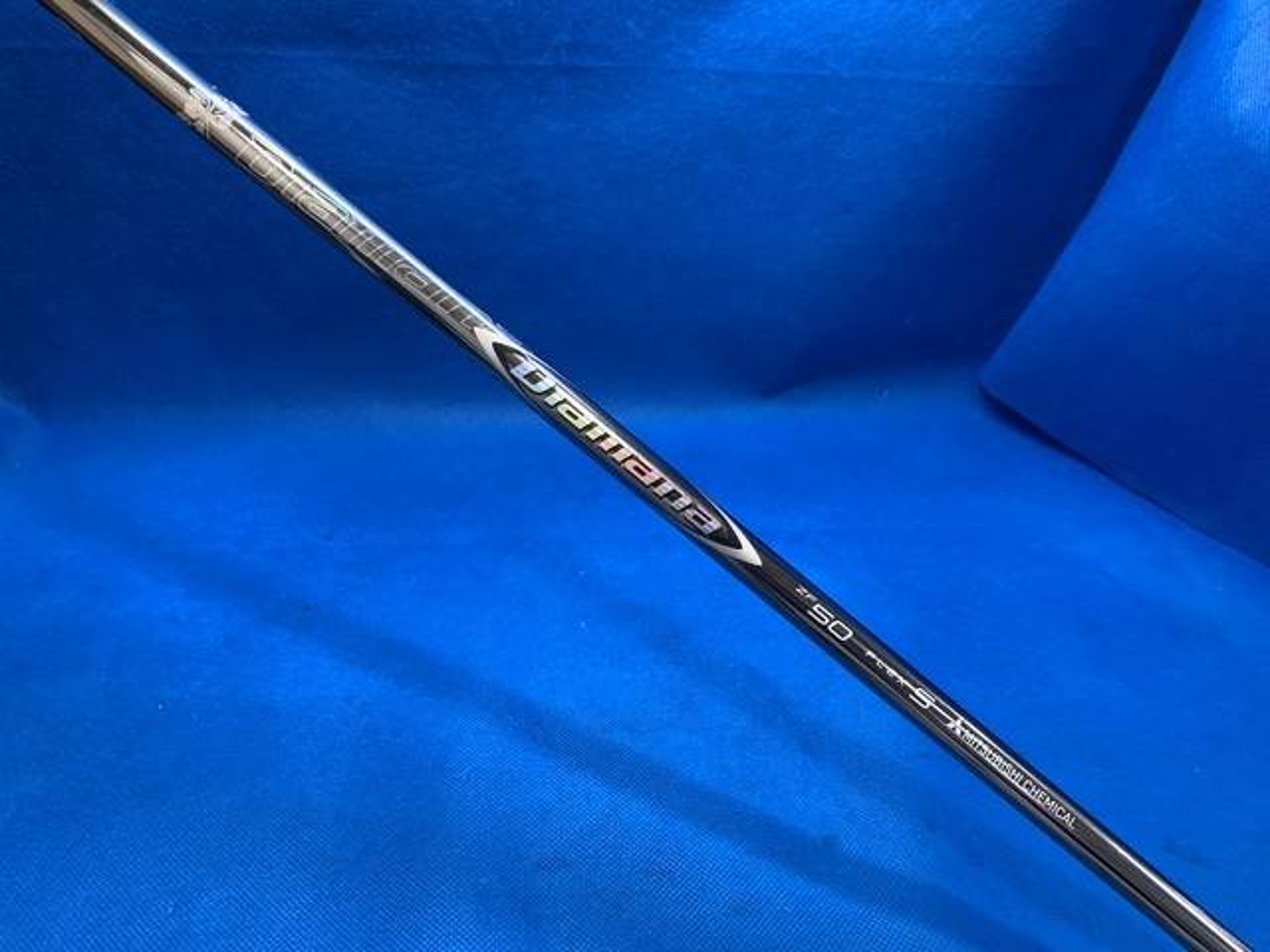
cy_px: 476
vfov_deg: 53.1
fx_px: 954
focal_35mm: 26
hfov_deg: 67.3
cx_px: 635
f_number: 1.8
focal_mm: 4.25
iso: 100
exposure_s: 1/60
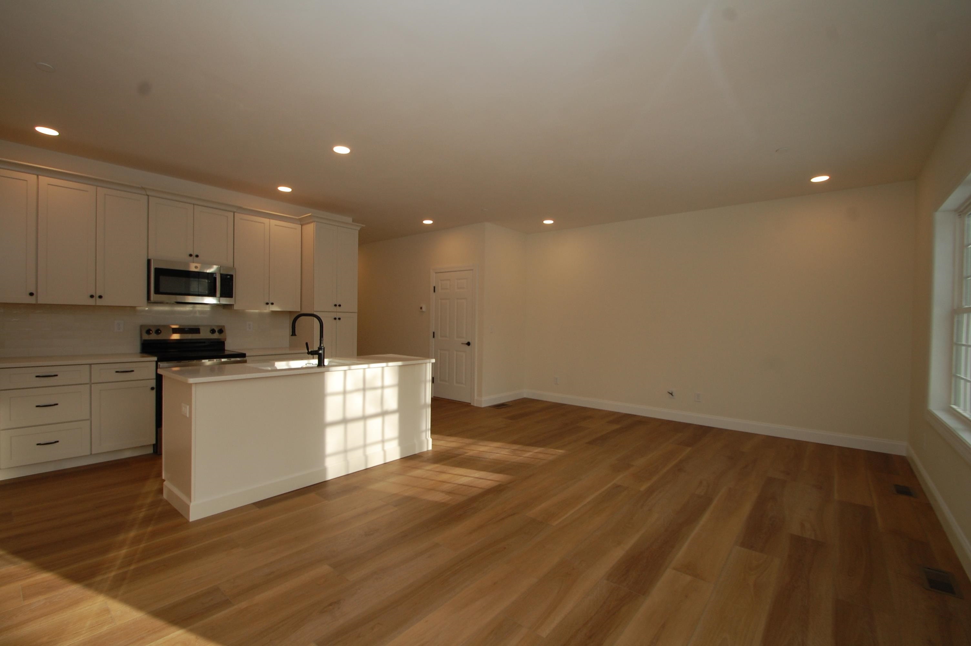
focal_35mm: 15
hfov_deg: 100.4
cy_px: 323
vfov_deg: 77.2
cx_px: 486
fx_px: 404
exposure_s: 1/125
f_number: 5.6
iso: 400
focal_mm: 10
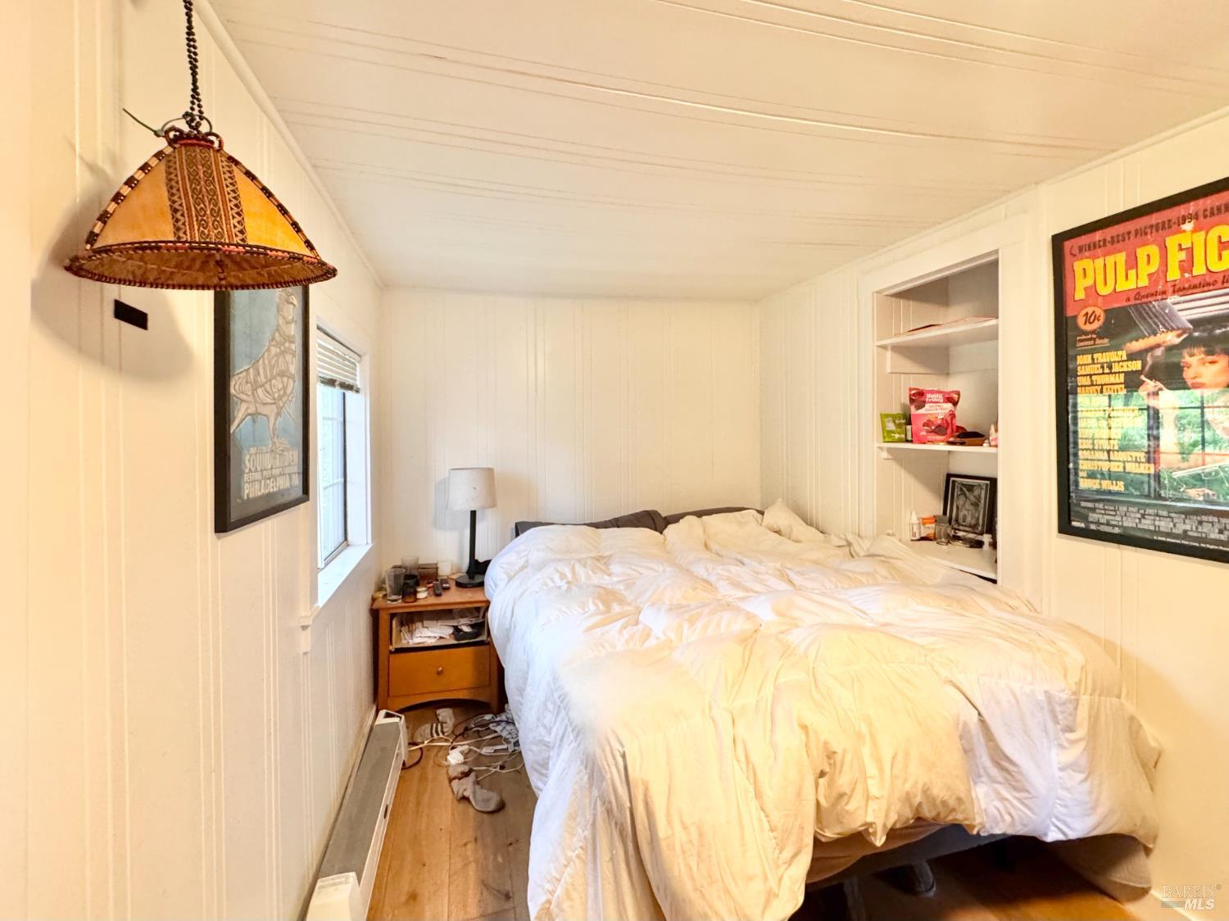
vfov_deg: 85.6
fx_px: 497
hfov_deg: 102.1
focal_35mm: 14
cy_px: 460
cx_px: 614
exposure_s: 1/60
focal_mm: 2.22
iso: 320
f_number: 2.2
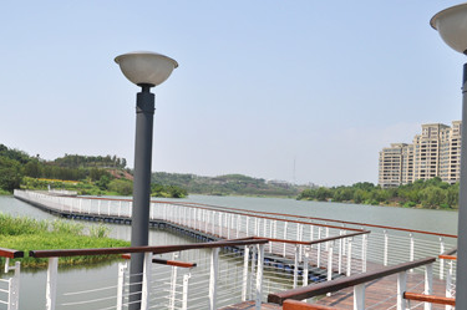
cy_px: 187
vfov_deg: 36.6
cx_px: 219
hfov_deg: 53.2
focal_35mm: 36
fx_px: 466
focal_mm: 18
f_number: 4.5
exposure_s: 1/3200
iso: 320
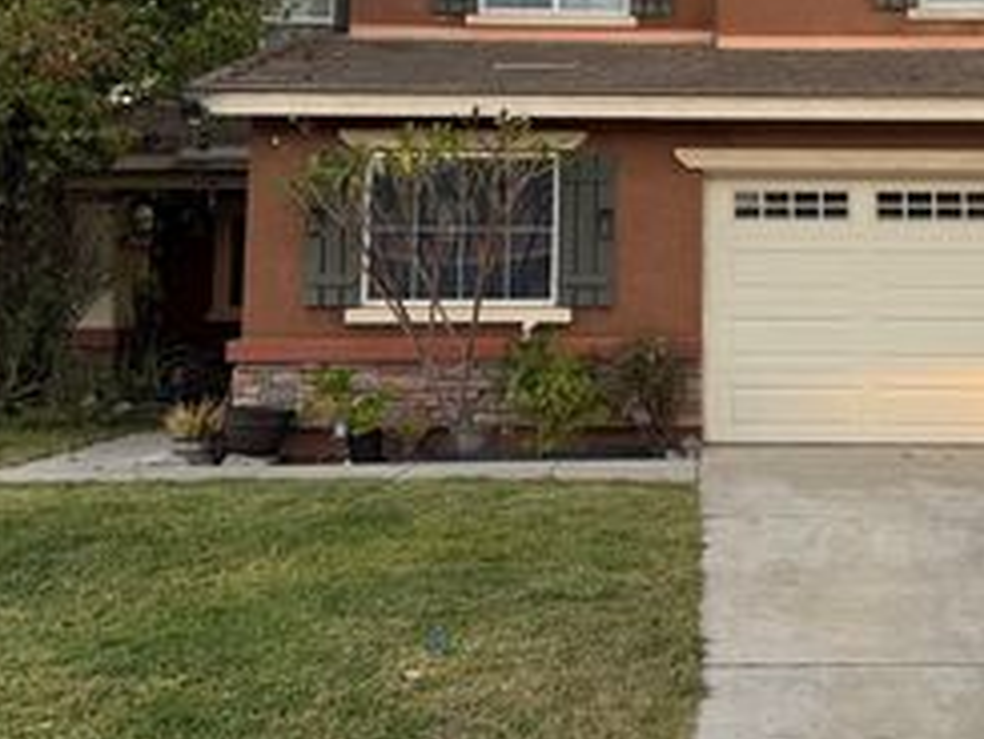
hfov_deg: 38.1
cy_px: 159
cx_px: 711
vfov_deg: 29.1
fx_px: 1394
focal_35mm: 49
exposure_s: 1/121
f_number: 1.78
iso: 64
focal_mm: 6.76
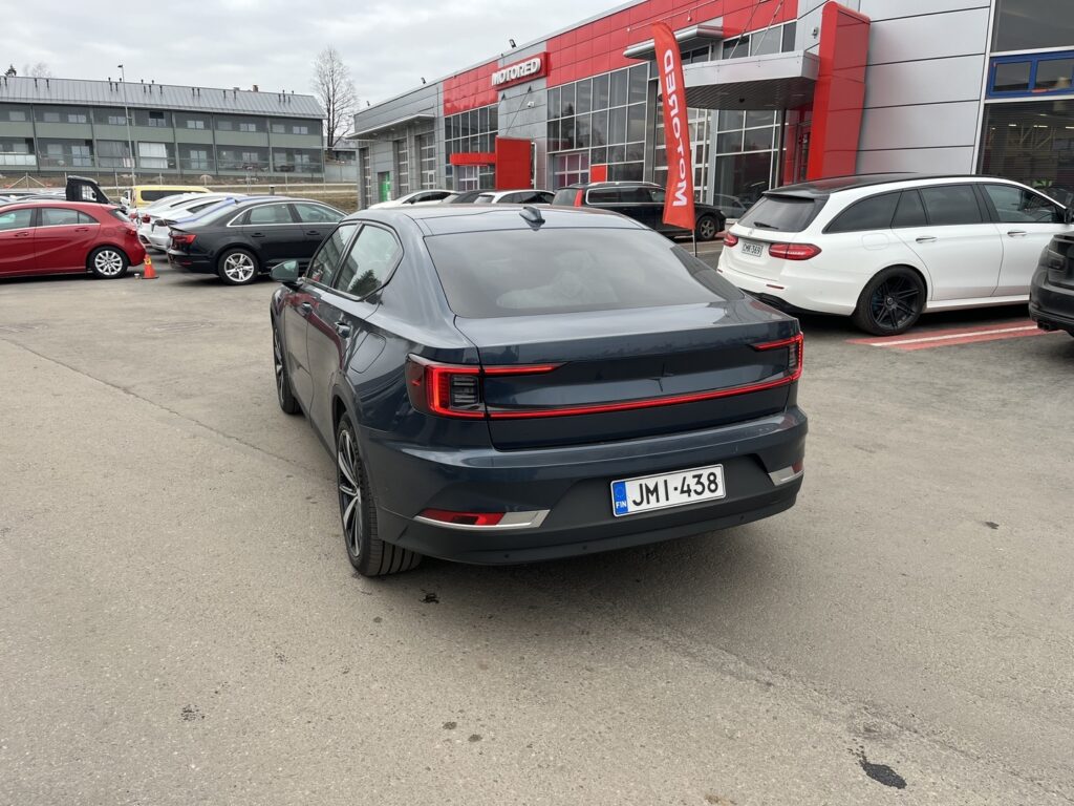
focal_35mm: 26
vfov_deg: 53.1
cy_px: 403
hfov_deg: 67.3
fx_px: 807
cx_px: 537
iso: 50
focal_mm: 5.1
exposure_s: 1/363
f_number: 1.6
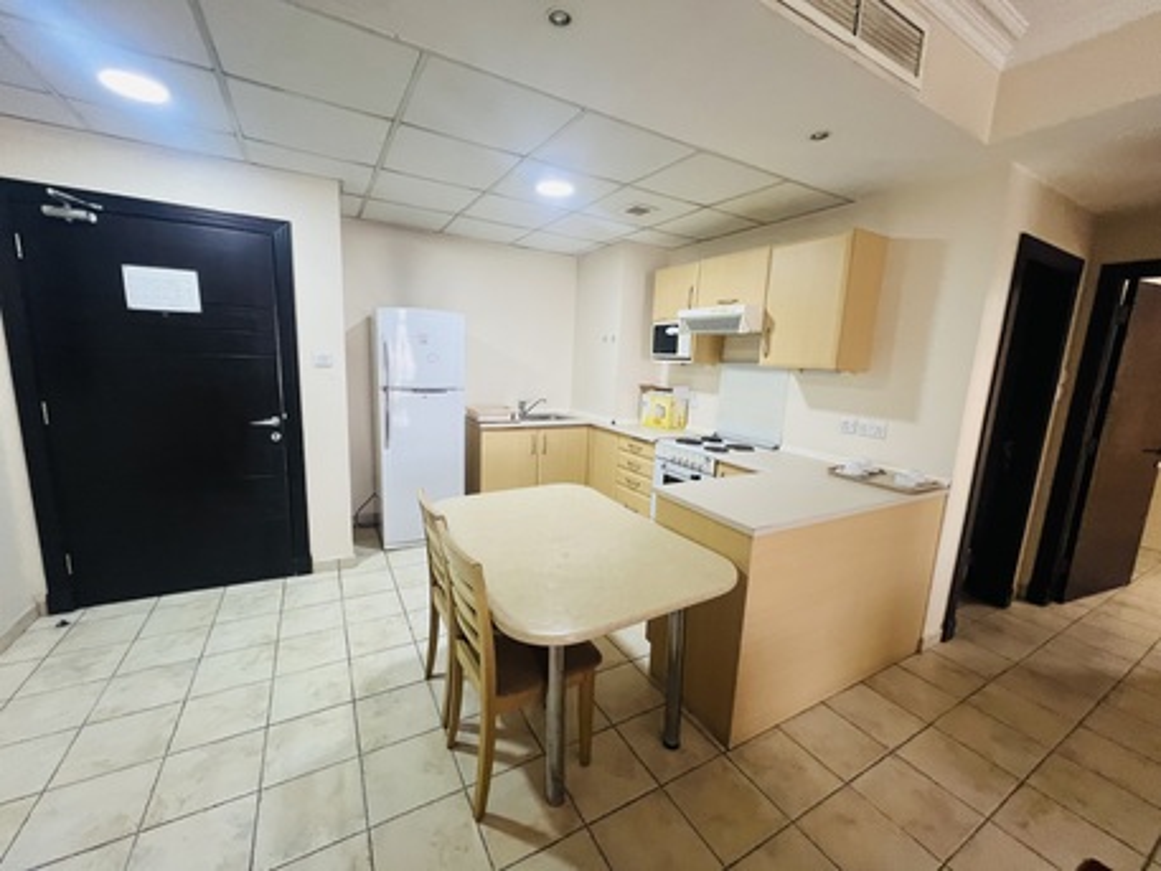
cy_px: 436
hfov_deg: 106.2
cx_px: 580
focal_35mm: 13
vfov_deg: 89.9
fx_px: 436
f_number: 1.8
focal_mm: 1.57
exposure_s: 1/70
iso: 250
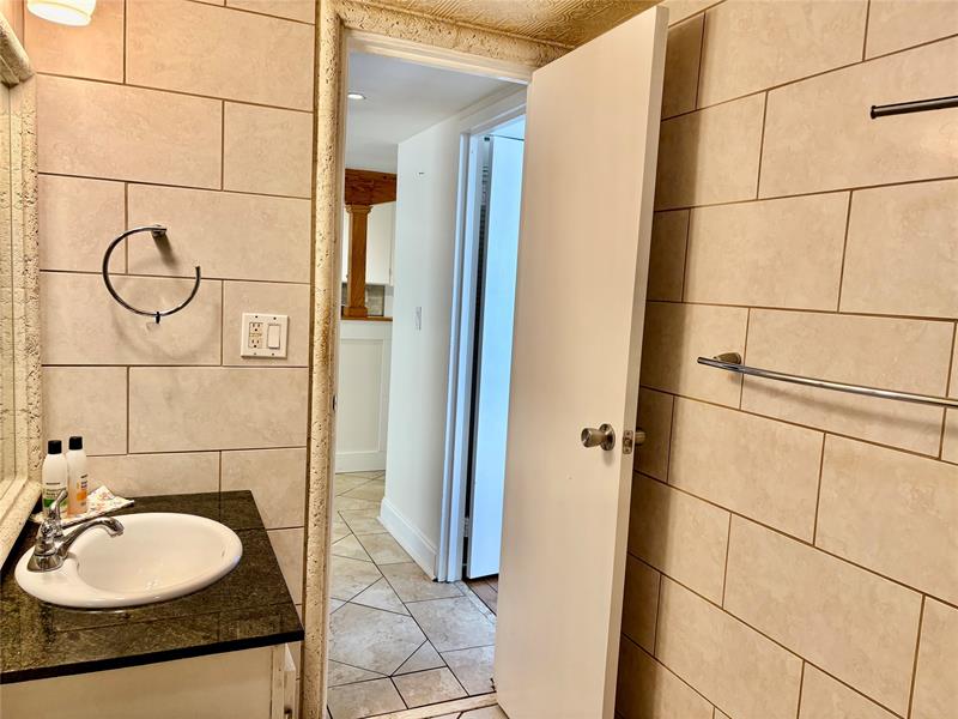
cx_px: 479
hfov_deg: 67.3
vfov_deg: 53.1
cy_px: 360
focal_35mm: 26
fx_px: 720
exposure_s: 1/120
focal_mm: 5.96
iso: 125
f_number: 1.6
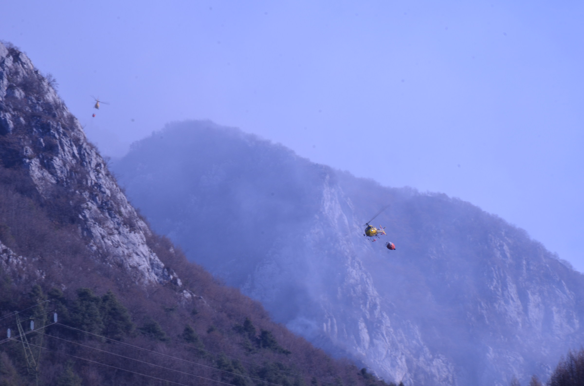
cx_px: 292
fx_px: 2549
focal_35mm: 158
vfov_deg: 8.7
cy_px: 193
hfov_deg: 13.1
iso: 200
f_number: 25
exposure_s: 1/60
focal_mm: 105
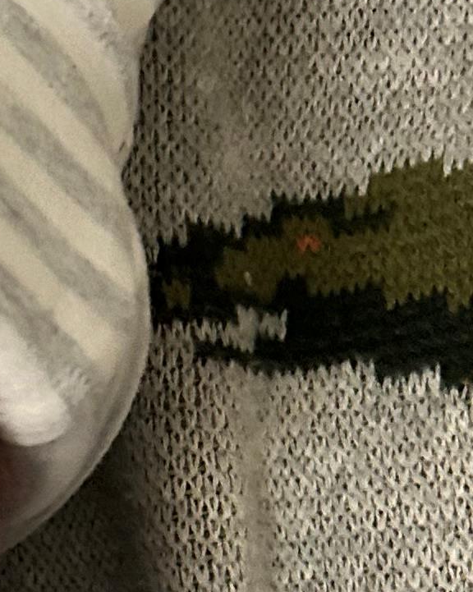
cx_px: -624
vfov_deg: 13.0
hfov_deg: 9.7
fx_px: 2487
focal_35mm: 142
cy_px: 842
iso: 640
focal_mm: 5.7
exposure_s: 1/33
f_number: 1.5
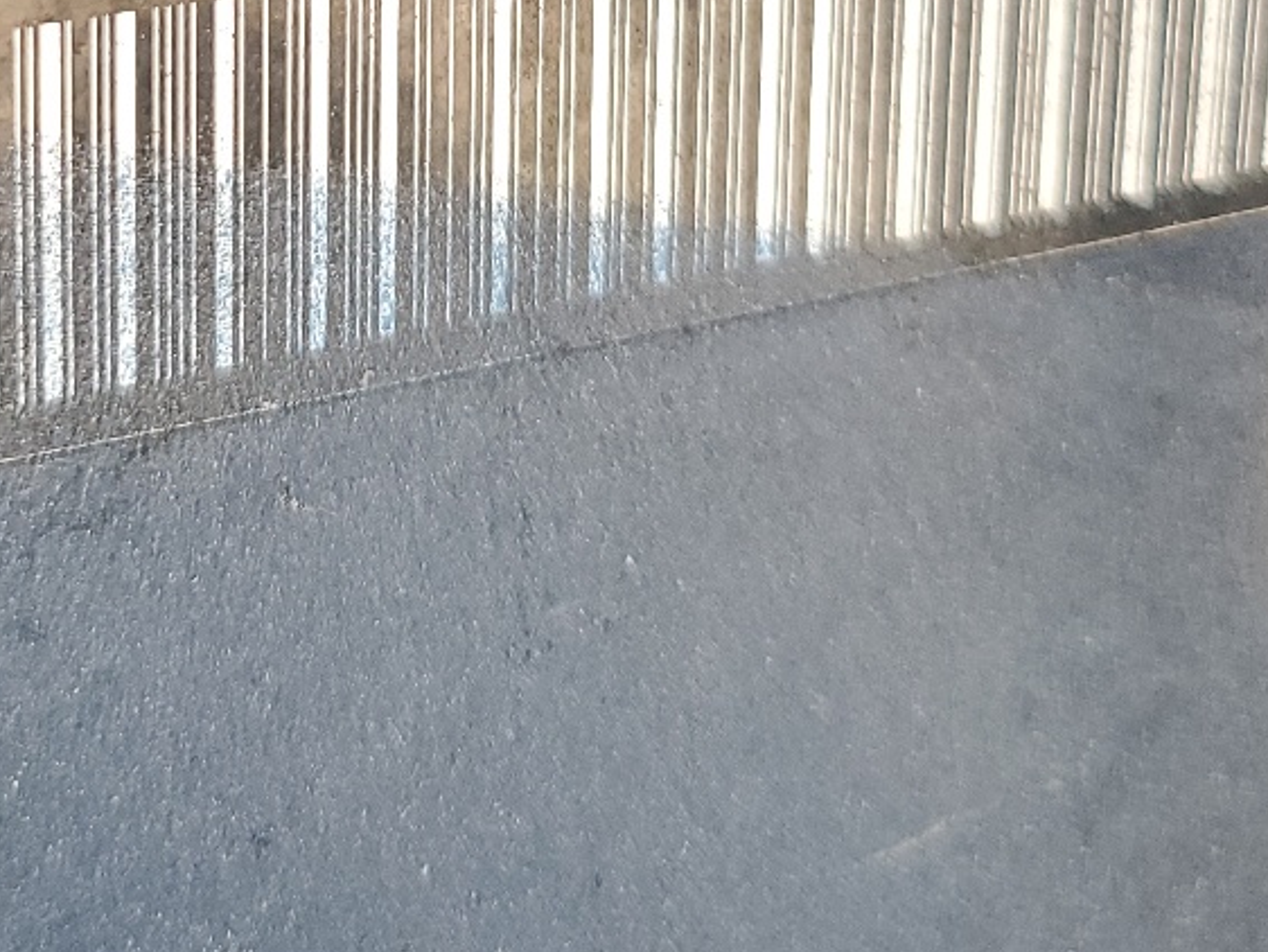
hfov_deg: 26.2
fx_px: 2712
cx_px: 449
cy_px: -359
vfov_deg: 18.3
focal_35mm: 74
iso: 77
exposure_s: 1/120
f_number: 1.5
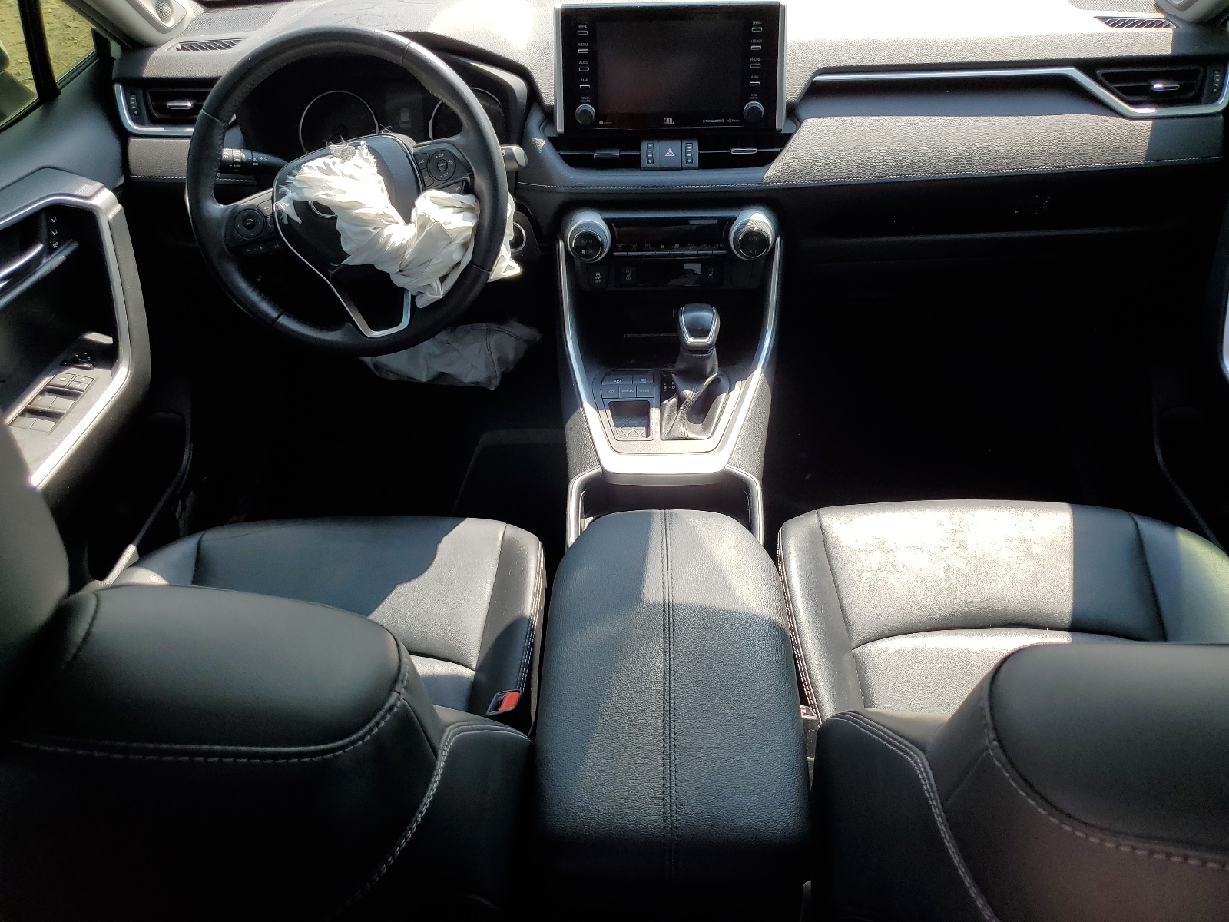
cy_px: 461
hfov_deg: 67.3
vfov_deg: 53.1
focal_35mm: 26
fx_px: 923
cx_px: 614
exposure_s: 1/769
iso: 50
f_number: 1.5
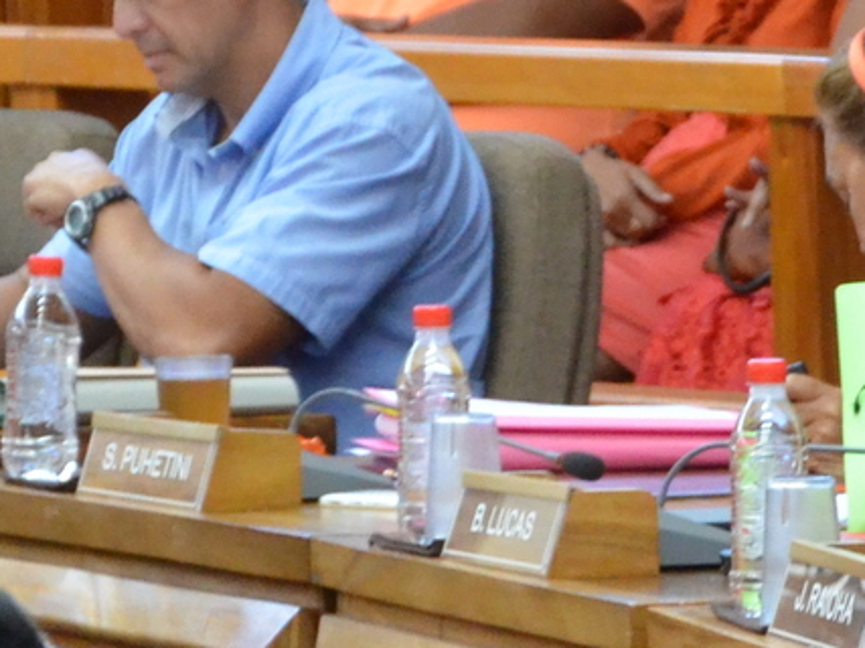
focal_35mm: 189
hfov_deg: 10.4
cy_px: 173
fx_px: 4721
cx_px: 97
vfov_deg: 7.8
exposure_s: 1/160
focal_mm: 70
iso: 2500
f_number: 6.3
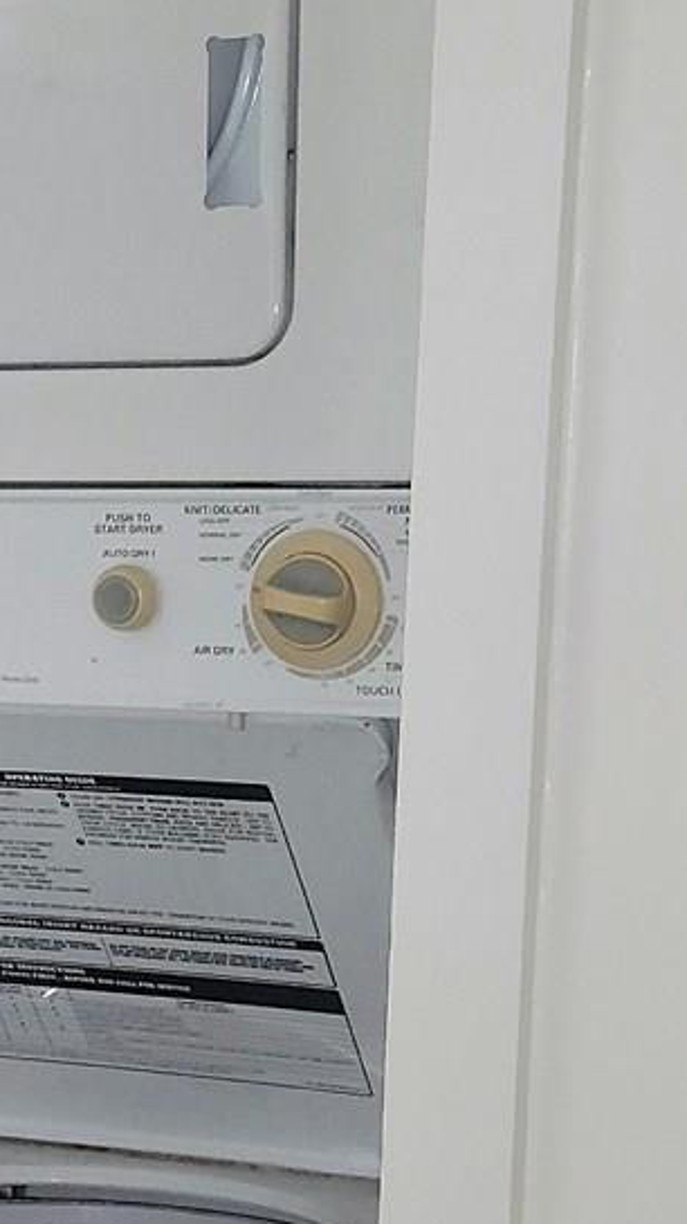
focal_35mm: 106
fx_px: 3438
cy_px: 914
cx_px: -182
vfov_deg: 20.0
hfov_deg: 11.2
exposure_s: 1/40
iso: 100
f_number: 1.8
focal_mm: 5.4
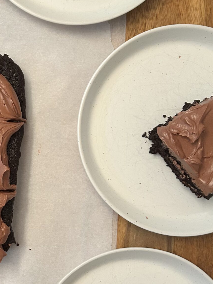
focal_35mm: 58
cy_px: 144
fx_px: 476
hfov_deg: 24.3
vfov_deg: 33.2
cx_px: 9
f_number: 1.5
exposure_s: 1/60
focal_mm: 5.7
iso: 250
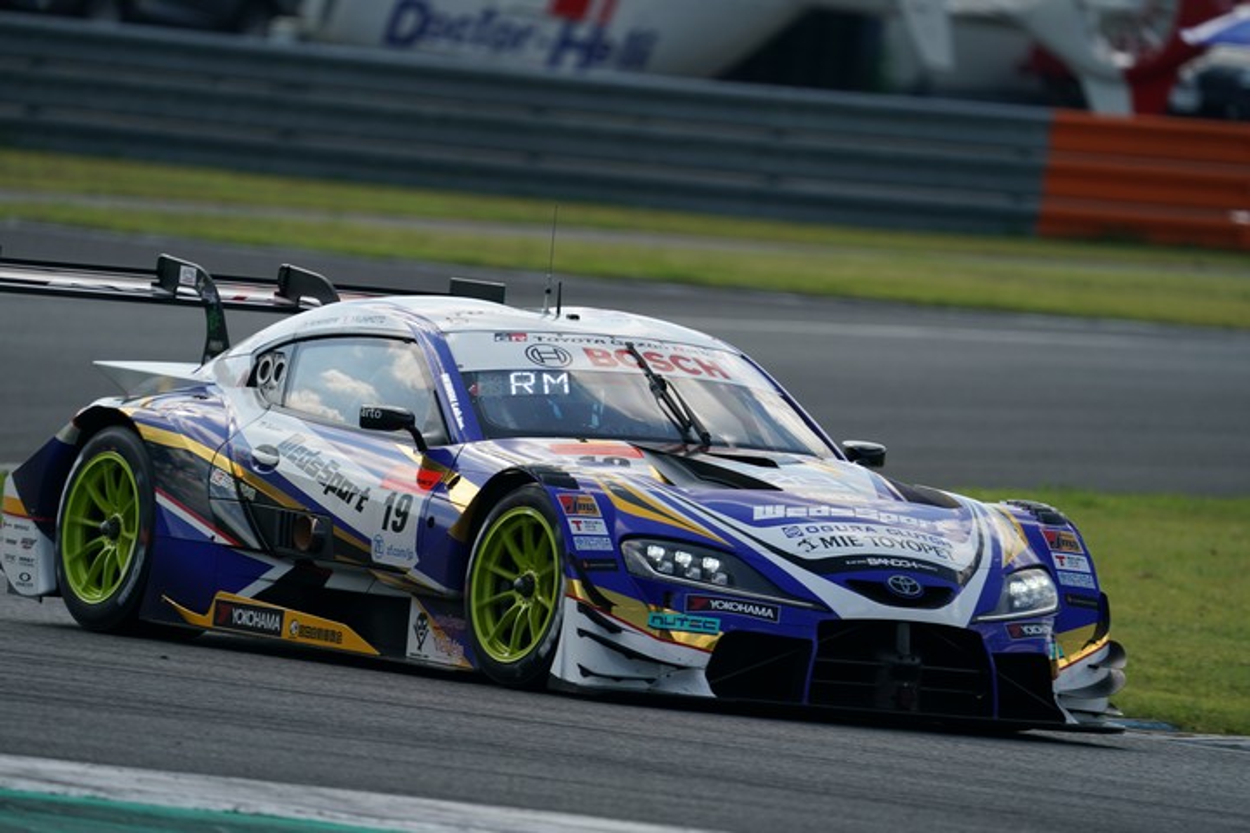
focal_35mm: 600
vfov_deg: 2.3
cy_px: 416
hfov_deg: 3.4
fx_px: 20832
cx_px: 625
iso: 200
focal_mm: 600
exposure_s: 1/640
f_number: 6.3
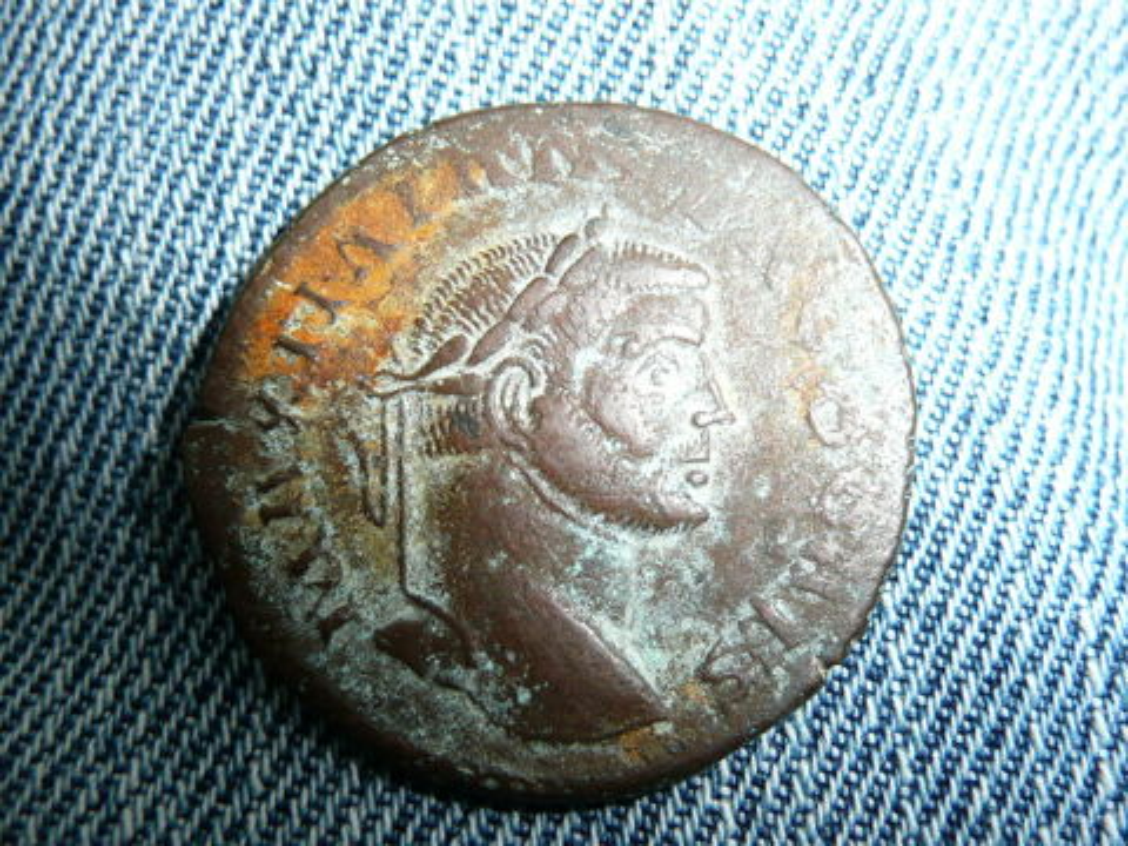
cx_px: 564
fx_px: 1336
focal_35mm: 41
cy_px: 423
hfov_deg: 45.8
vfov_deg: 35.1
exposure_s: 1/30
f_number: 3.6
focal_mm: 5.5
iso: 100
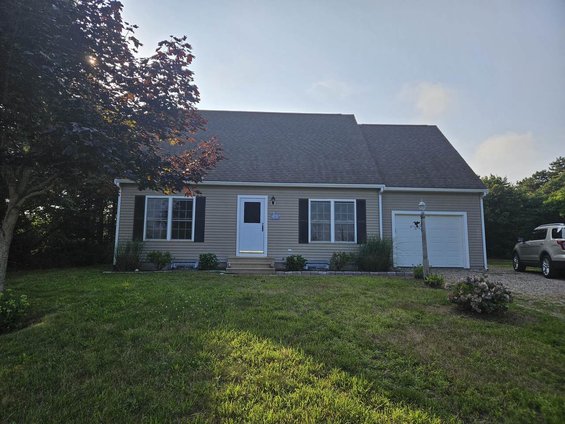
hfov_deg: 73.9
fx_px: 375
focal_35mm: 23
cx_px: 282
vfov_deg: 58.9
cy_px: 212
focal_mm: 5.4
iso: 25
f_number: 1.8
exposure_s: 1/1742
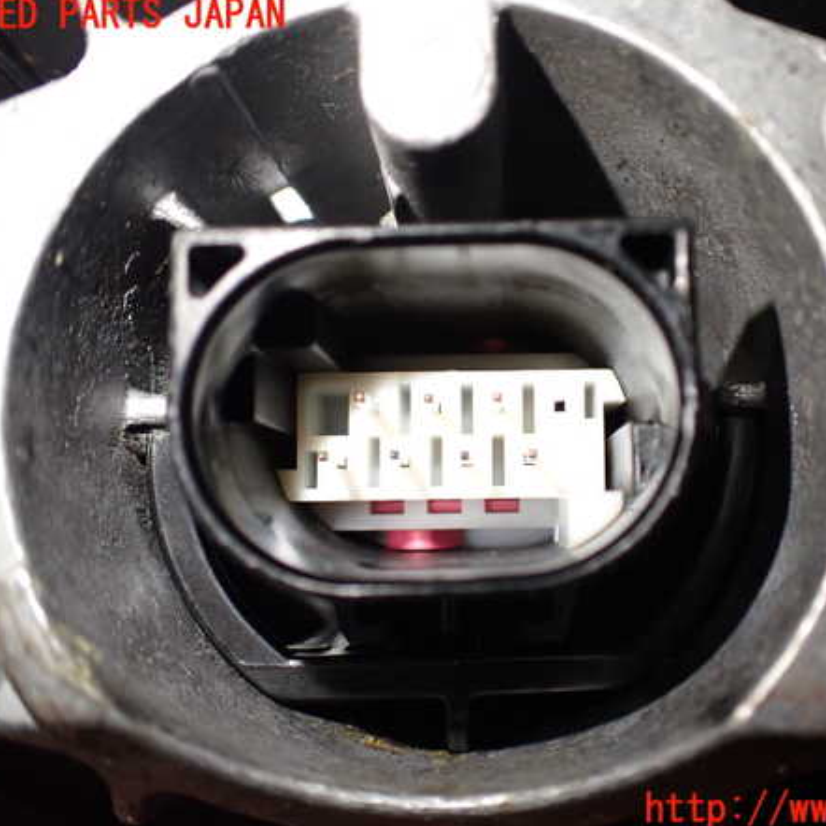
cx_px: 506
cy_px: 413
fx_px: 972
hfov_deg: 45.7
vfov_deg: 46.0
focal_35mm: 36
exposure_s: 1/125
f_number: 2.3
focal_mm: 5.4
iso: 400
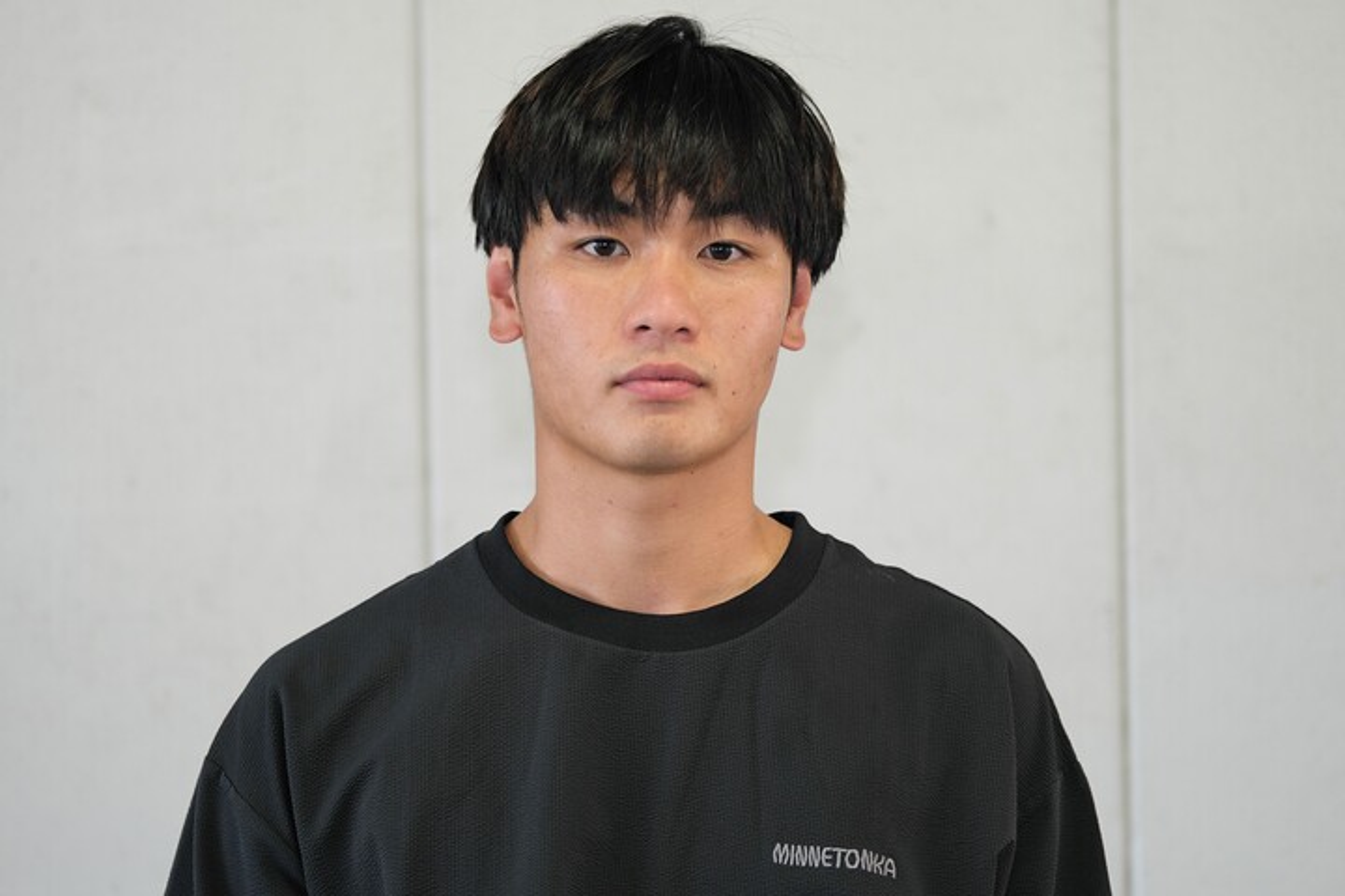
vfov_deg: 18.2
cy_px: 448
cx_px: 672
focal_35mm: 75
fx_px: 2802
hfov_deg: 27.0
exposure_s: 1/180
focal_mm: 50
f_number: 2
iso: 400
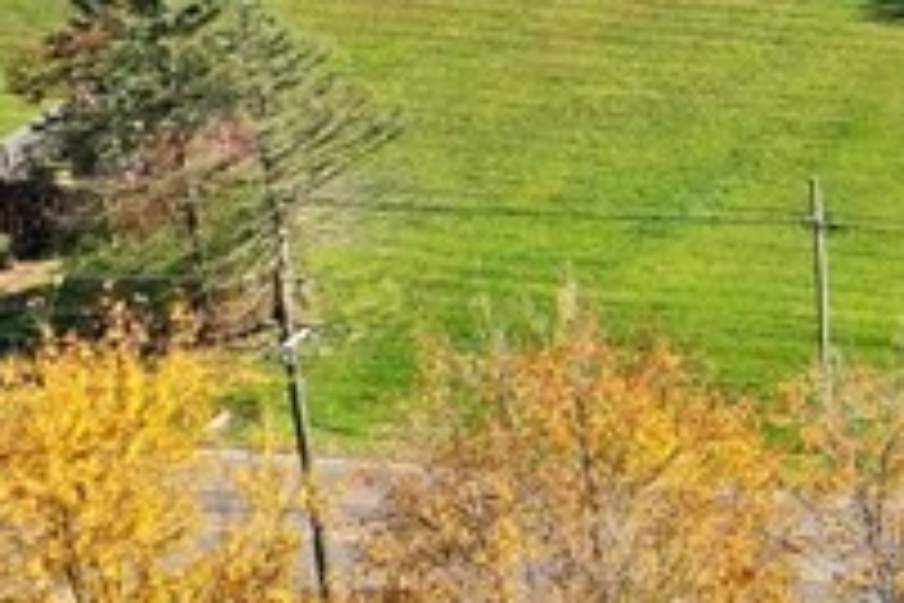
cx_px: 2321
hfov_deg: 11.0
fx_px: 3791
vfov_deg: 8.6
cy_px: -630
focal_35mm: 151
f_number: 5.6
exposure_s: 1/320
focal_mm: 10.26
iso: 100
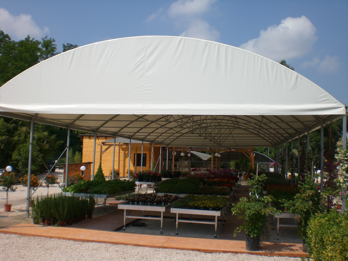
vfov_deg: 37.7
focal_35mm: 38
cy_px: 130
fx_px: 382
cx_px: 174
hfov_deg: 49.0
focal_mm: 6.3
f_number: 4.4
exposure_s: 1/800
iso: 50
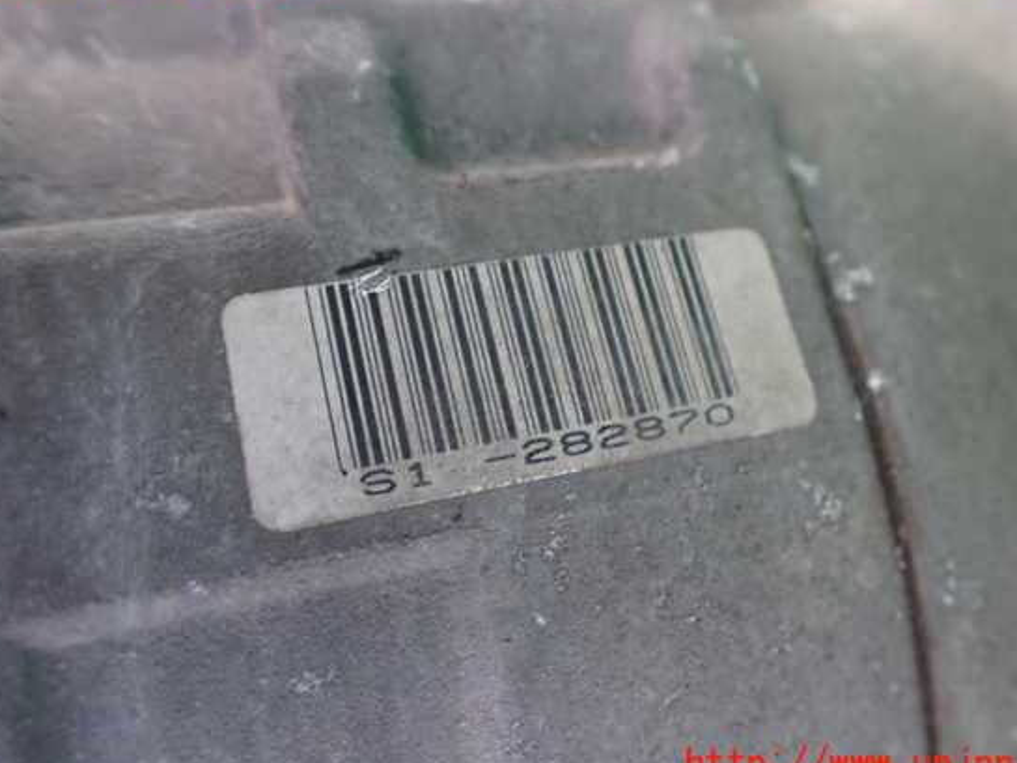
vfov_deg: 43.0
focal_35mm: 33
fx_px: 970
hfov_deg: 55.3
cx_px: 547
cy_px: 369
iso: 800
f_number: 2.3
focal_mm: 5.4
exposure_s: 1/40
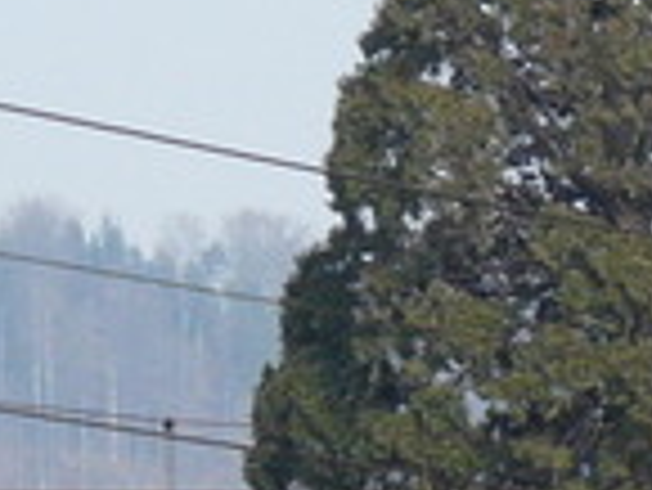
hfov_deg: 2.2
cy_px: 1578
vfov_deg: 1.7
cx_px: 1934
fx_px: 16721
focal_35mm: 887
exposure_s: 1/400
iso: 100
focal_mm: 21.1
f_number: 5.6
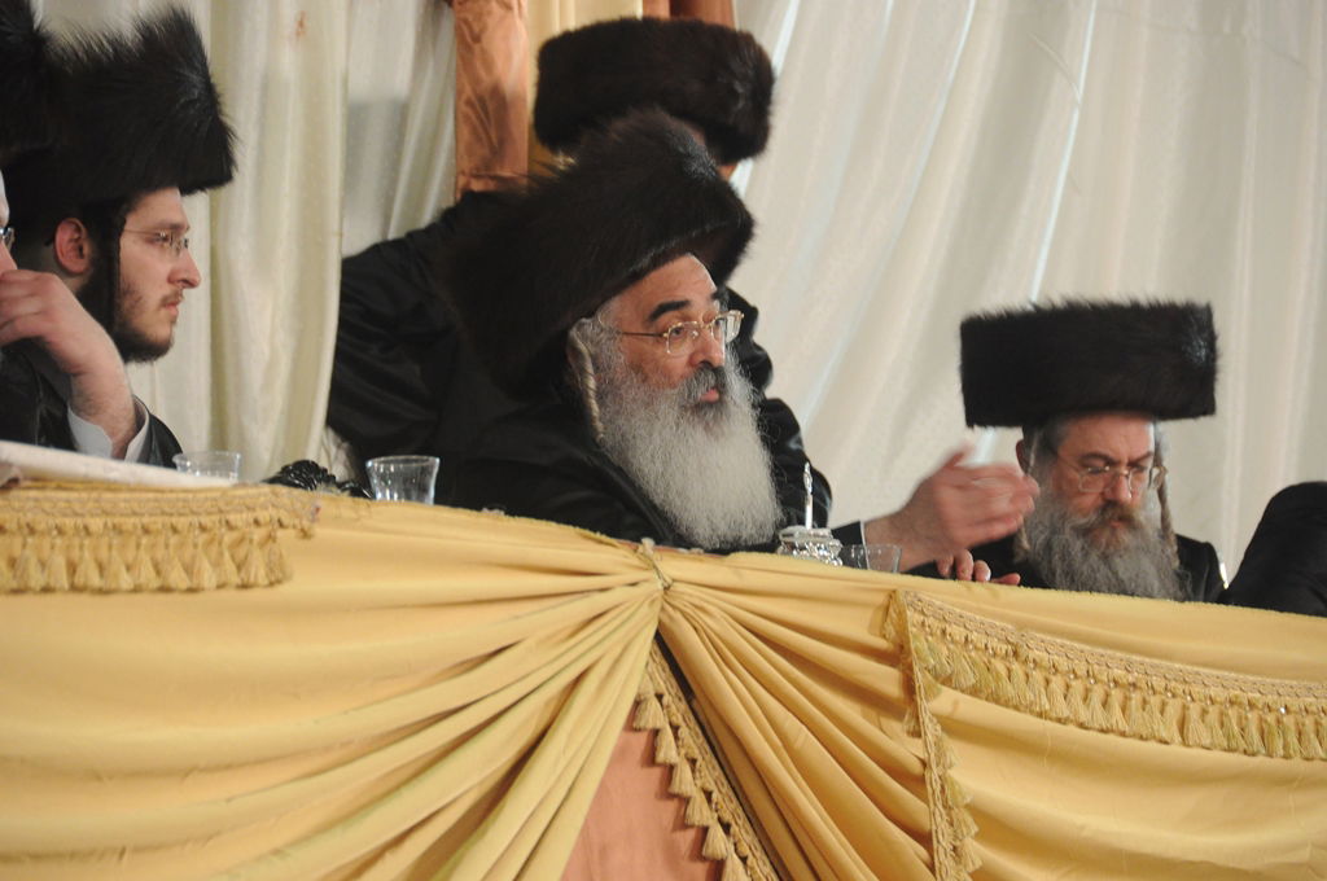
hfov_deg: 9.2
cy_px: 440
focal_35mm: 225
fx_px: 8283
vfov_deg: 6.1
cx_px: 664
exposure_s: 1/30
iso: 1600
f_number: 5.6
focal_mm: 150
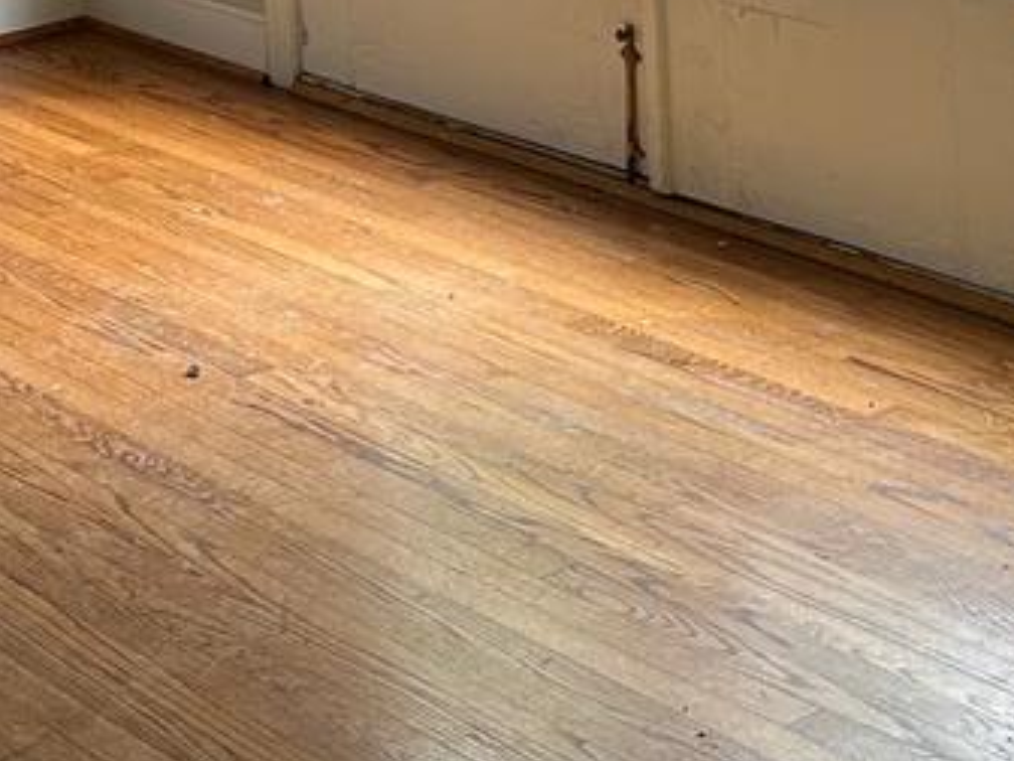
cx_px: -296
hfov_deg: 17.9
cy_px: -547
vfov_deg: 13.2
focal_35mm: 103
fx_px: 3017
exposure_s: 1/121
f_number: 1.78
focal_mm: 6.86
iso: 100
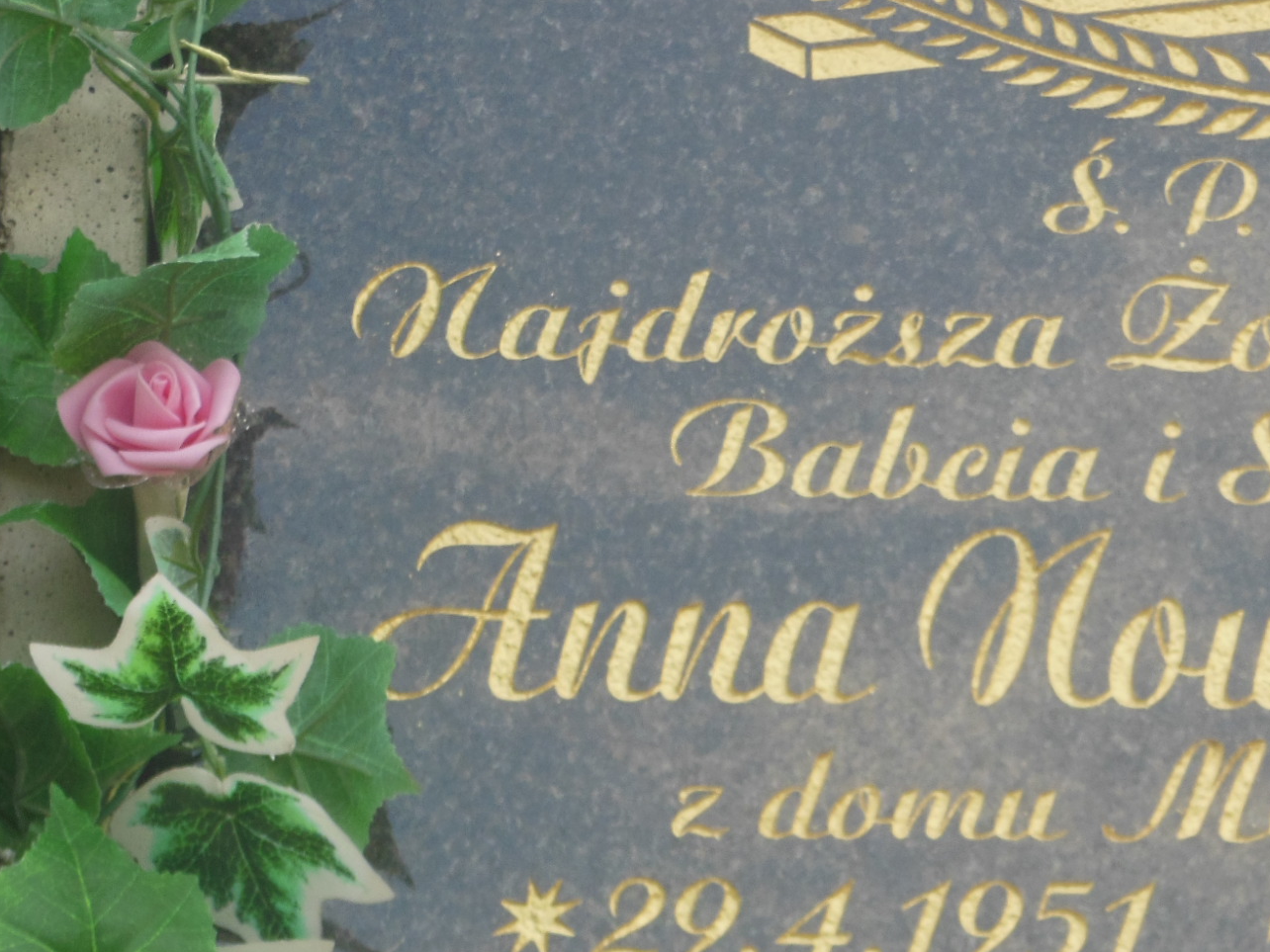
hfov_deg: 12.8
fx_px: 5650
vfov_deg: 9.6
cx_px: 975
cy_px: 618
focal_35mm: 154
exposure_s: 1/160
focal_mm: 15.5
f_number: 4.6
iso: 125
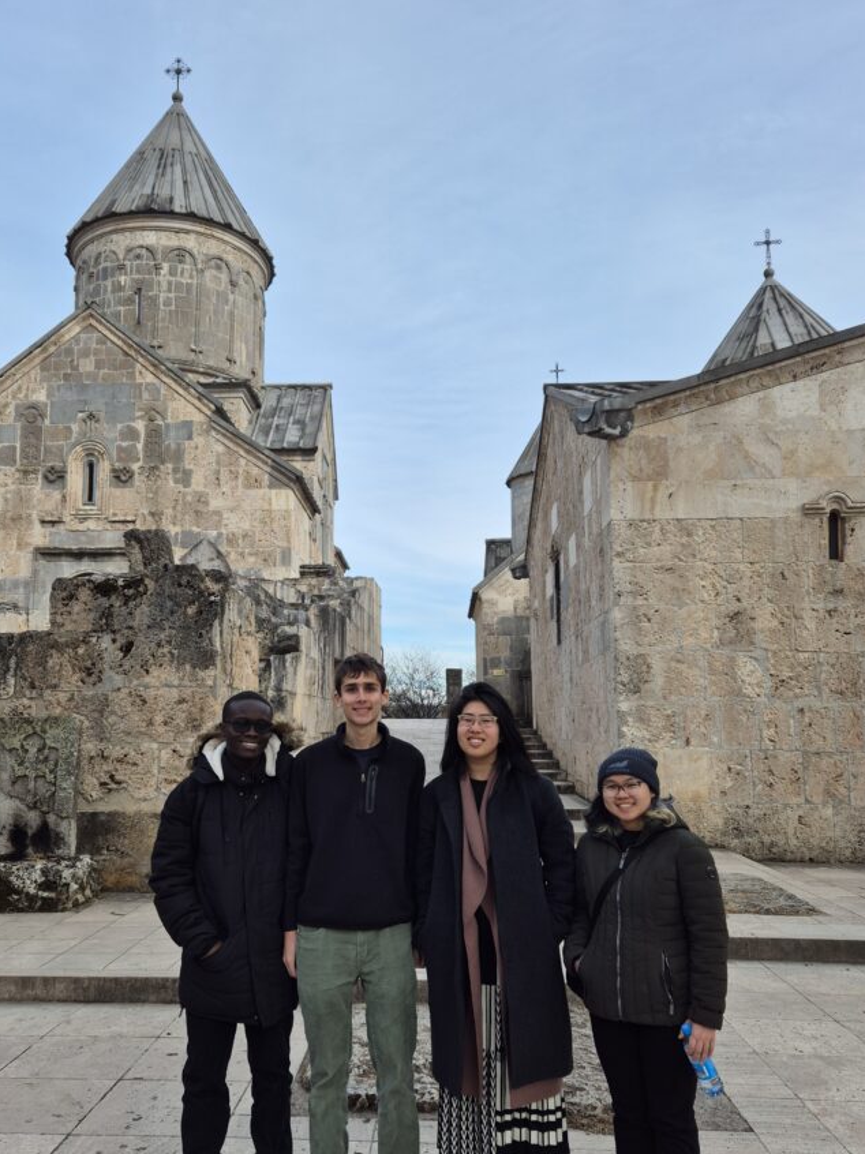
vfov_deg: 61.6
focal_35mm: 29
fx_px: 967
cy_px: 616
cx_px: 389
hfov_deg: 48.1
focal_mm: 5.4
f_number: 1.8
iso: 25
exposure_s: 1/574
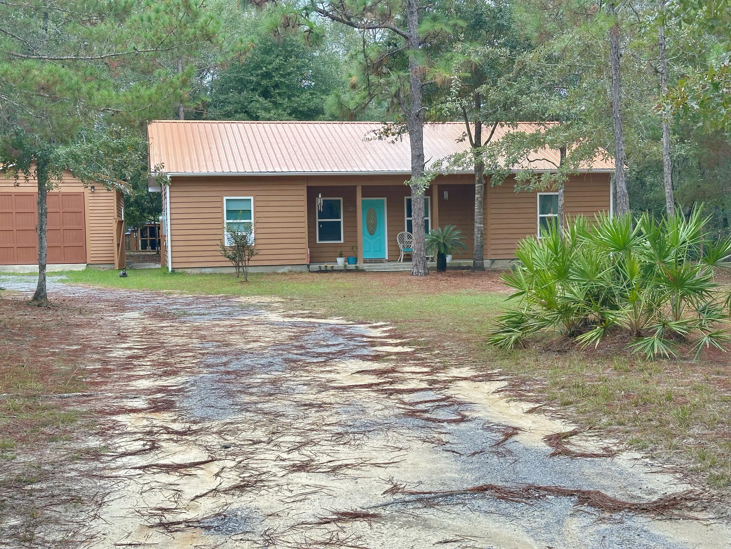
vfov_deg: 30.3
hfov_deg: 39.7
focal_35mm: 48
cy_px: 274
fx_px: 1014
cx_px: 366
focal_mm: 6.86
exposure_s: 1/482
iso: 64
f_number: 1.78
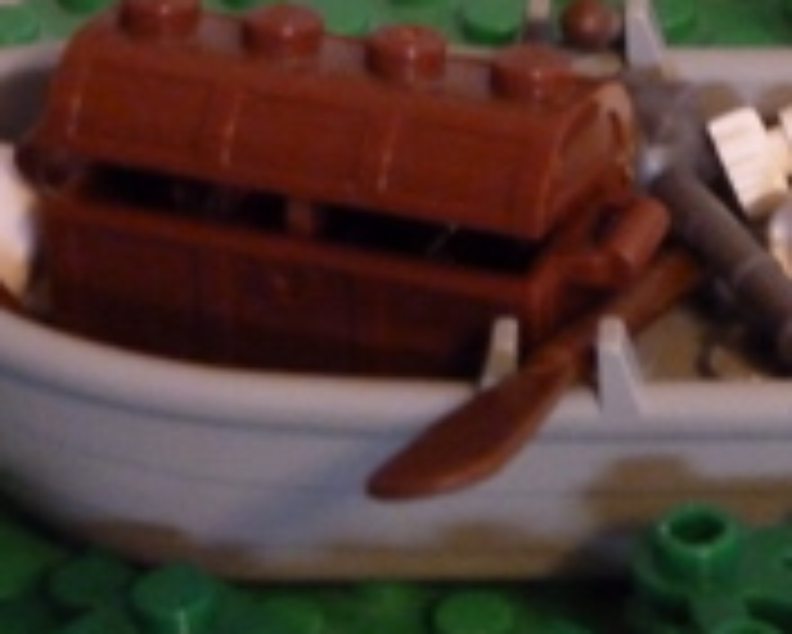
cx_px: 1053
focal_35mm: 266
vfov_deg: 5.8
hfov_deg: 7.2
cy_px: -110
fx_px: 6239
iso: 800
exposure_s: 1/6
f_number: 4.3
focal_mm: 15.8
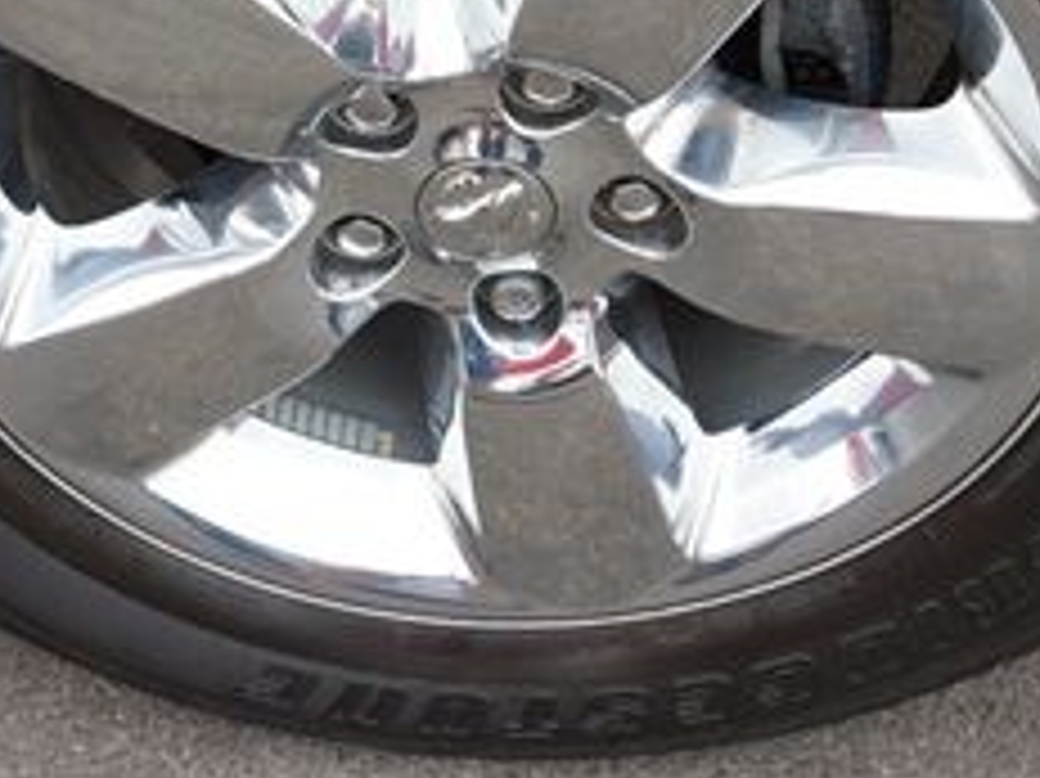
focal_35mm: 64
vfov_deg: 21.8
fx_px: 1922
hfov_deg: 30.1
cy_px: -49
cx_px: 378
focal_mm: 16
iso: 640
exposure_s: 1/160
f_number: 4
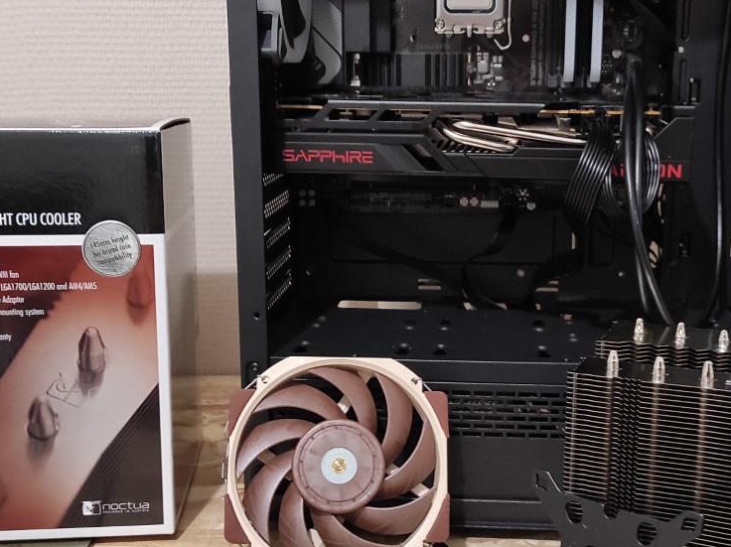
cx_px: 410
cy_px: 290
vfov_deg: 29.6
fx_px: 1034
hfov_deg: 38.9
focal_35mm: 49
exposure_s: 1/33
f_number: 1.89
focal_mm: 5.43
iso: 1285
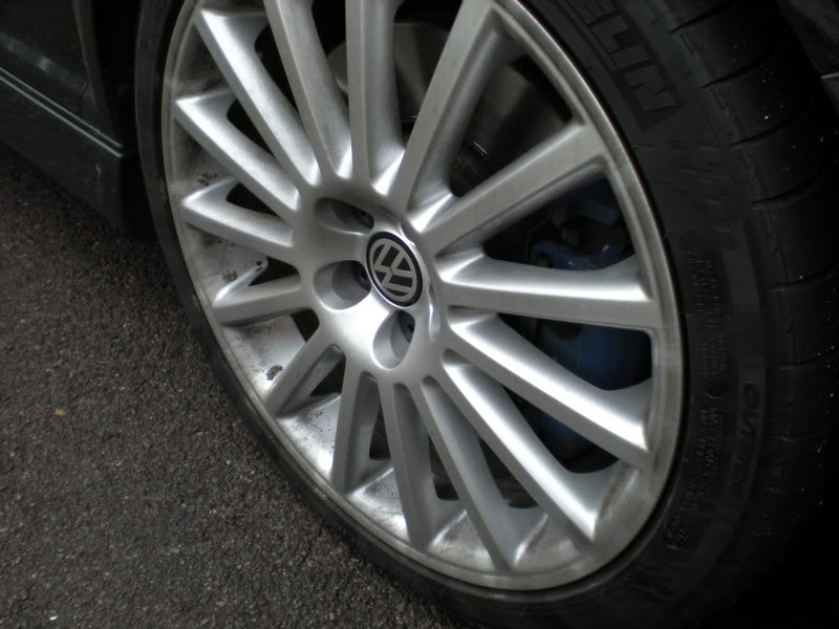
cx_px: 420
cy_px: 314
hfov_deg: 49.0
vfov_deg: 37.7
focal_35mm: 38
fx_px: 921
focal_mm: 6.3
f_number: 3.1
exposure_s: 1/72.5
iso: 64
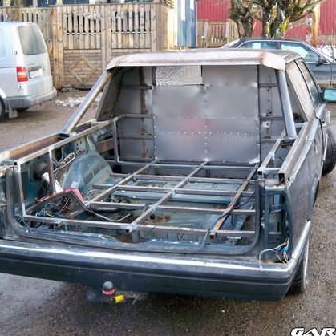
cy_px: 169
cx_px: 172
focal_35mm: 48
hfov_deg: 35.4
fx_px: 527
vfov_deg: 35.4
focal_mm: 7.9
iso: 125
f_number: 3.1
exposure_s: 1/40
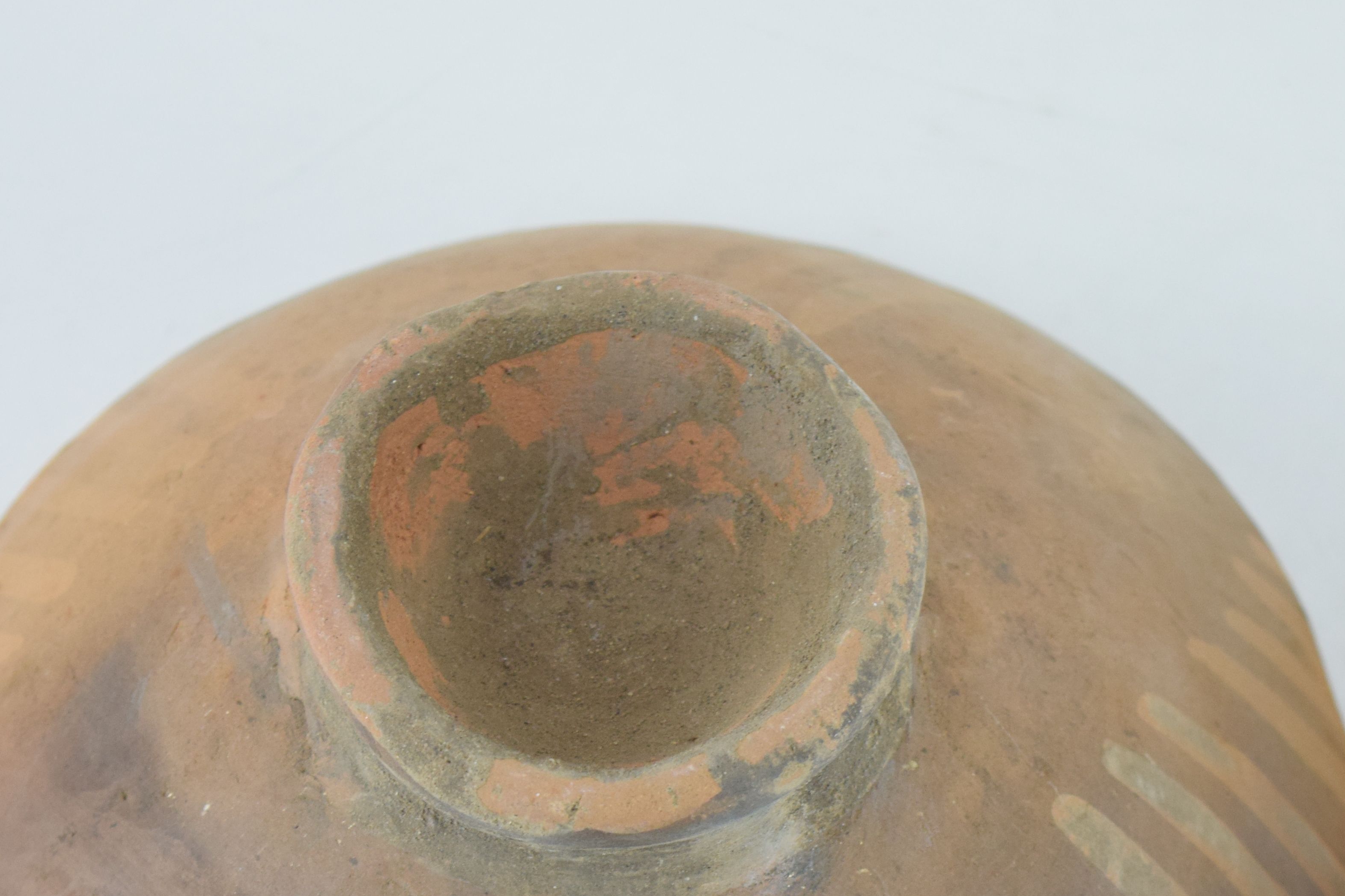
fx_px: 5566
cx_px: 681
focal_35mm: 149
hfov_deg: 13.8
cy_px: 819
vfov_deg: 9.2
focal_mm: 52
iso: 800
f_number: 5.6
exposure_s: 1/125
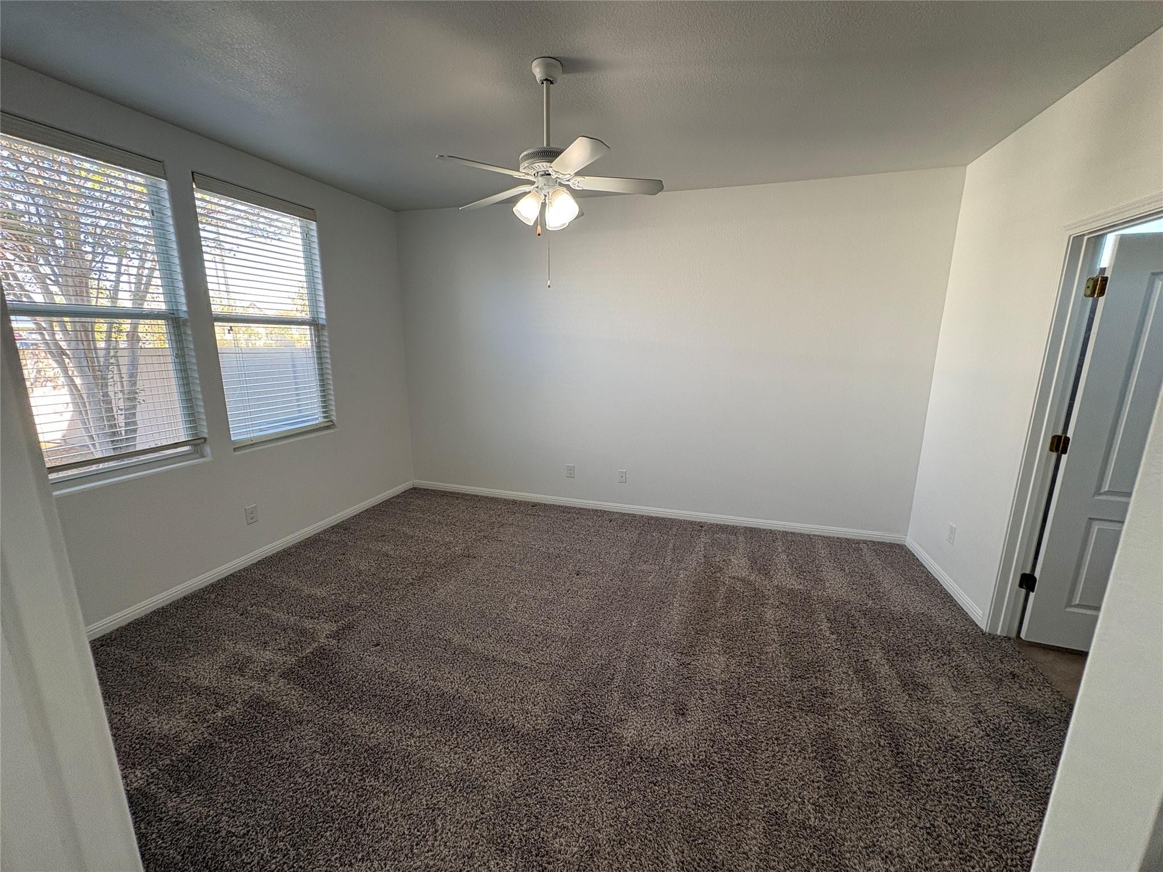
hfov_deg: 102.1
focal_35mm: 14
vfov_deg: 85.7
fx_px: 470
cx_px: 582
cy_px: 436
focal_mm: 2.22
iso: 125
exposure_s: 1/60
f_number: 2.2
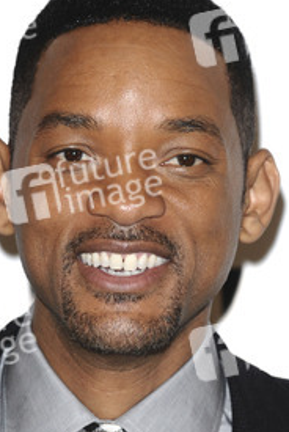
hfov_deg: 3.8
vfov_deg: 5.7
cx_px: 128
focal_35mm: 360
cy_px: 265
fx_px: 4321
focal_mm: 165
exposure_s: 1/200
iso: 320
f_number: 4.5
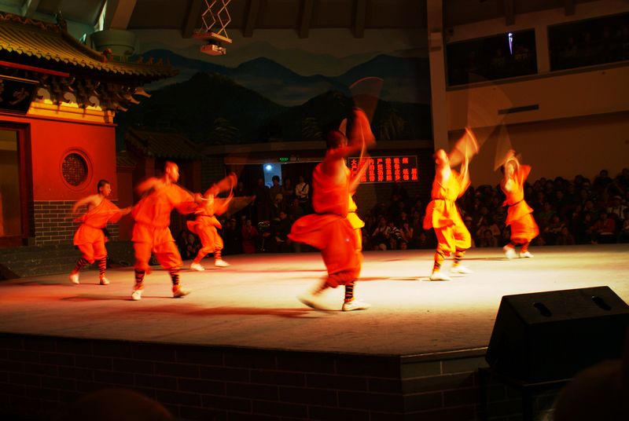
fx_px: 682
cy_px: 210
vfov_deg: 34.3
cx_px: 314
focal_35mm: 39
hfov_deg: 49.5
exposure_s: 1/15
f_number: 4.5
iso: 200
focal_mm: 26
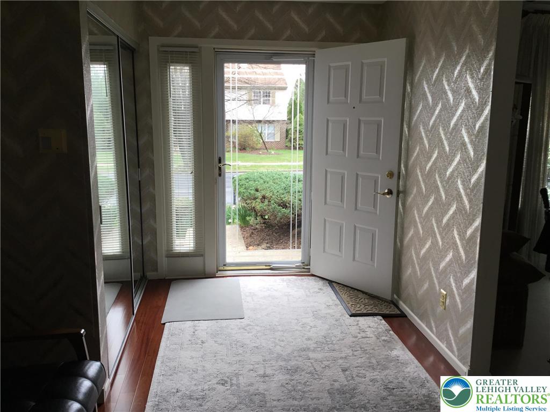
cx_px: 275
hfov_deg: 58.4
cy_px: 206
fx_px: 493
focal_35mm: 31
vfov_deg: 45.4
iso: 32
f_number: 2.4
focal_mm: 3.3
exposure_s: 1/120
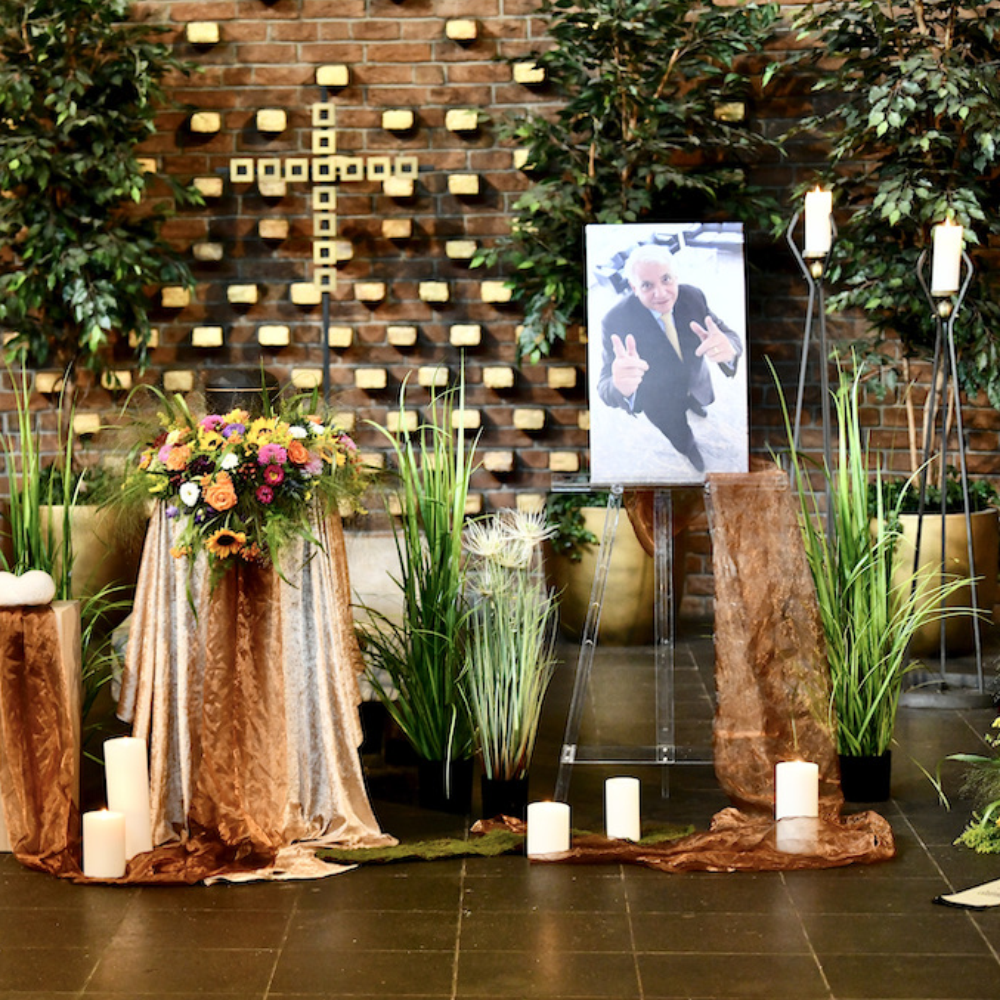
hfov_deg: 19.2
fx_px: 2942
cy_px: 501
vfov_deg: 19.3
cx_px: 267
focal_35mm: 90
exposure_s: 1/125
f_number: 2.8
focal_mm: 70
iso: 4000
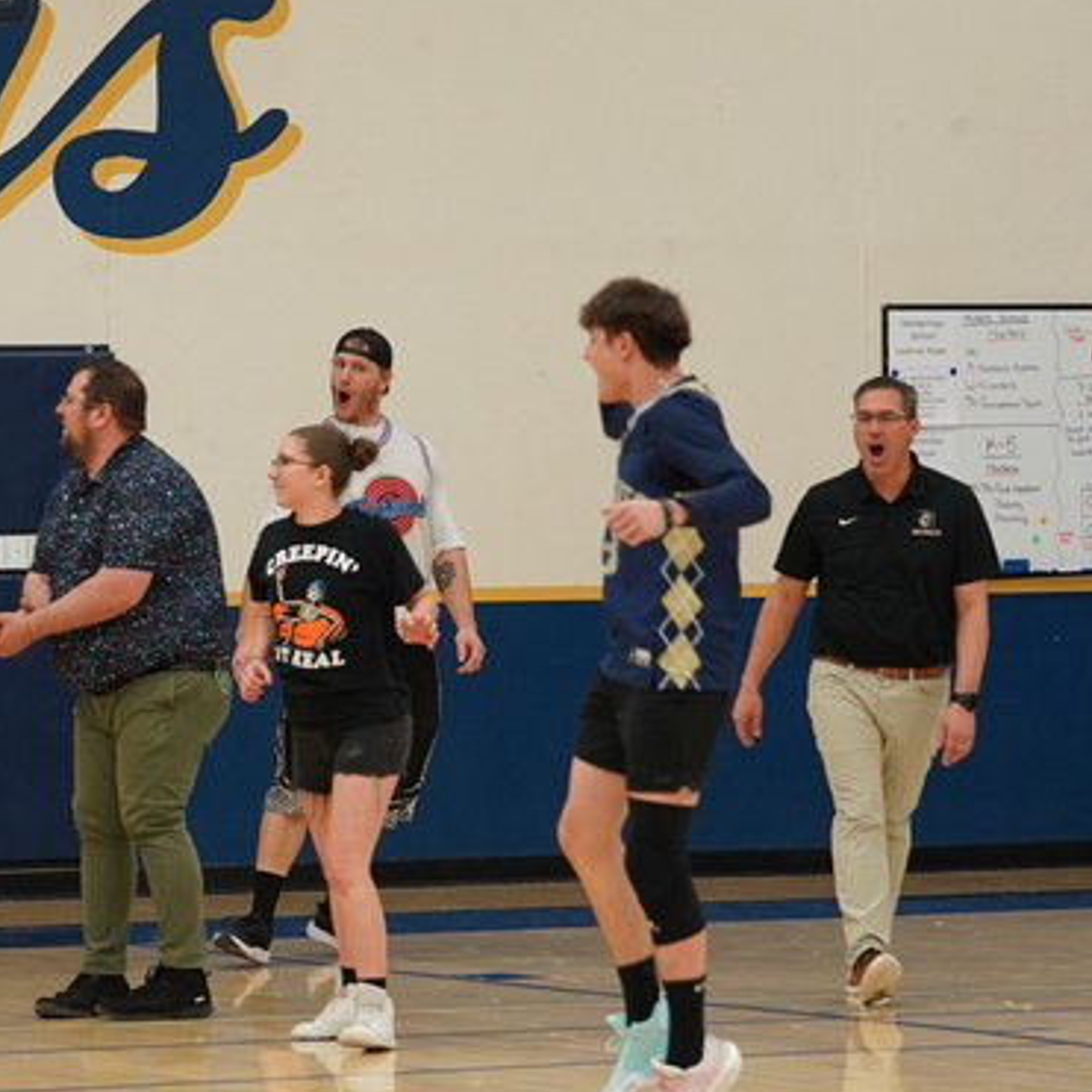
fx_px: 8459
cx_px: -203
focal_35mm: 237
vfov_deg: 7.4
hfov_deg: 7.3
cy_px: 543
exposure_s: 1/160
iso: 1600
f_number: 4
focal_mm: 101
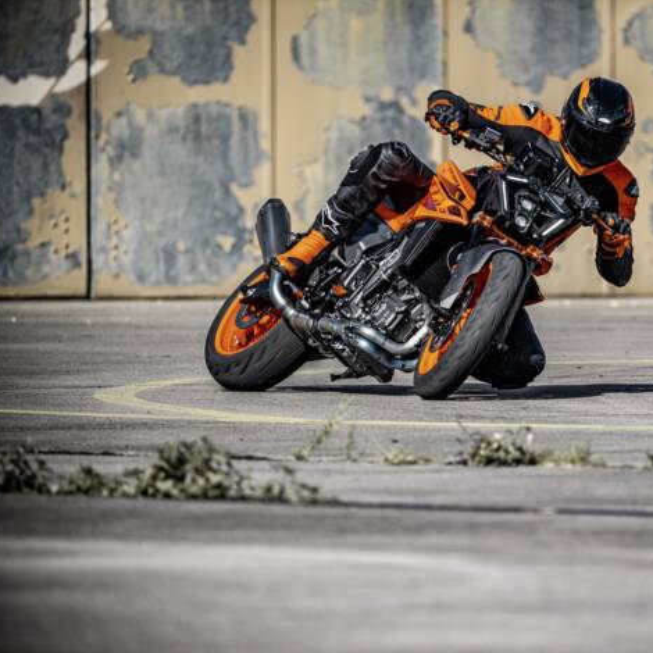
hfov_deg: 3.4
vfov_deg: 3.4
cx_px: 485
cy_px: 326
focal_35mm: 513
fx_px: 10949
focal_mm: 400
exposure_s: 1/500
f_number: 5.6
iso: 64
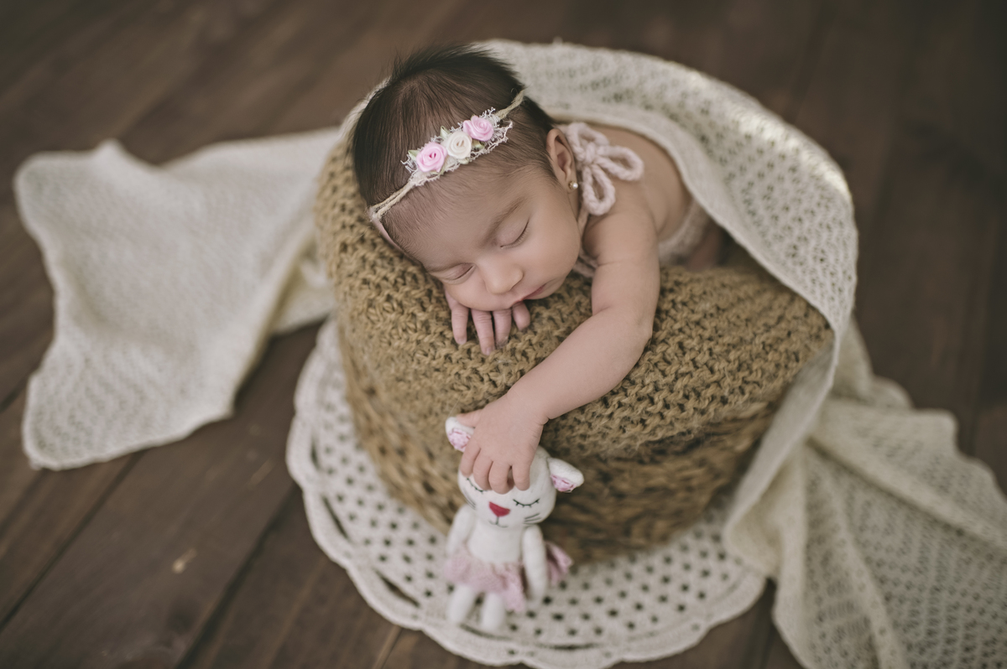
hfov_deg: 54.5
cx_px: 504
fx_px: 978
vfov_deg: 37.8
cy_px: 334
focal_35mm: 35
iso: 200
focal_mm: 35
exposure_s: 1/200
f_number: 2
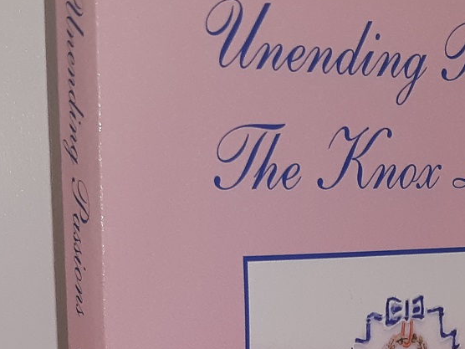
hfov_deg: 18.8
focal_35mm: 104
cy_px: 511
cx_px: 350
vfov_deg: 13.5
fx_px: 1397
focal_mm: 3.7
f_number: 1.7
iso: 40
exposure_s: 1/207
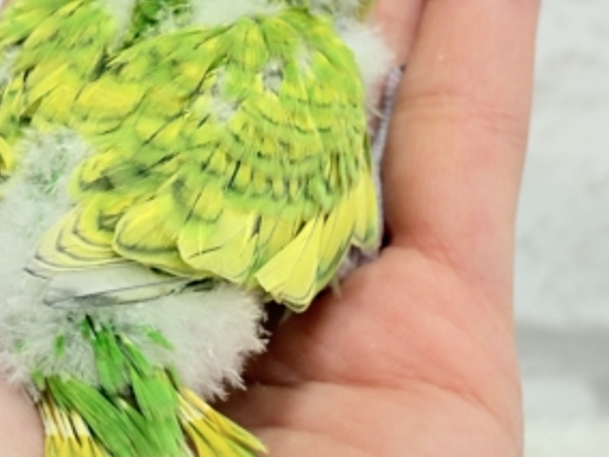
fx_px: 2058
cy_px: 217
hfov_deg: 16.8
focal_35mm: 117
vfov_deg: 12.7
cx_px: 328
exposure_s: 1/50
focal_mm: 5.96
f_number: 1.6
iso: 40
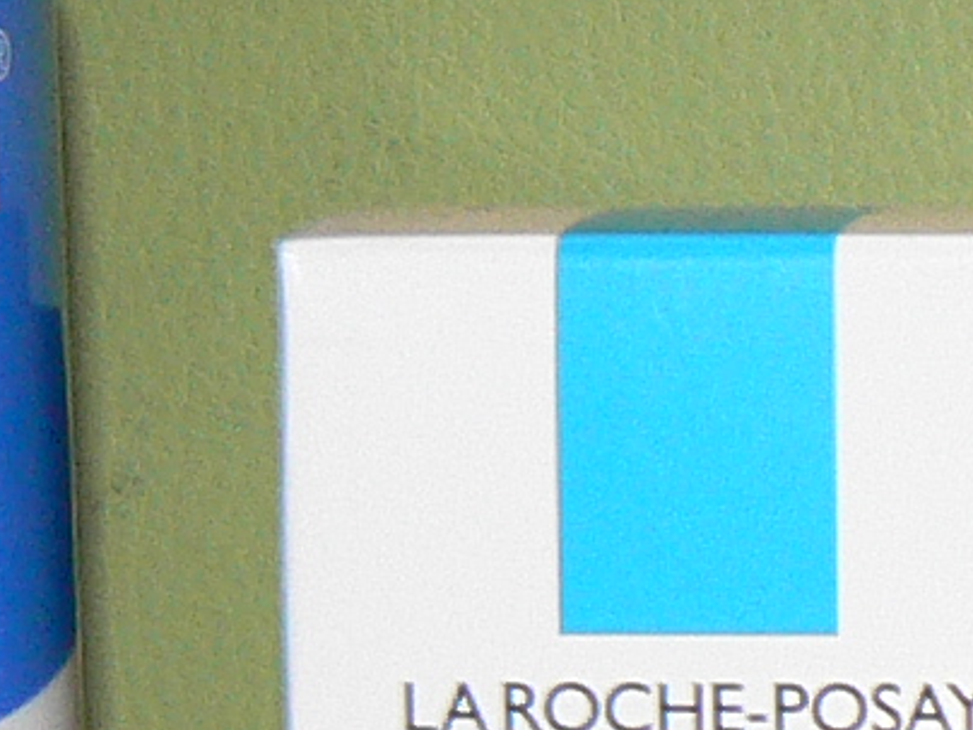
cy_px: 1301
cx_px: 2013
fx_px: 7055
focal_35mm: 251
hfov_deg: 7.5
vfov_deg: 5.8
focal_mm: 6
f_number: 2.8
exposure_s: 1/25
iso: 100
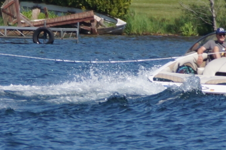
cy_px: 50
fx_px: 6109
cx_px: 98
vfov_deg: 1.4
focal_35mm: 974
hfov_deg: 2.1
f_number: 6.3
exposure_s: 1/400
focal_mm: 250
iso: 200
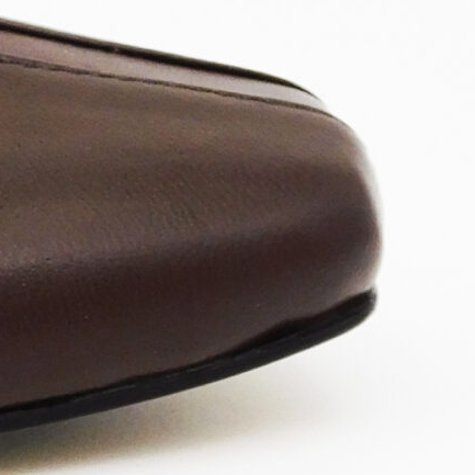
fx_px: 5356
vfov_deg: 5.1
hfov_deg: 4.9
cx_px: -750
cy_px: 23
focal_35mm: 345
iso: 125
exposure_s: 1/320
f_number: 4.2
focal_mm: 11.7
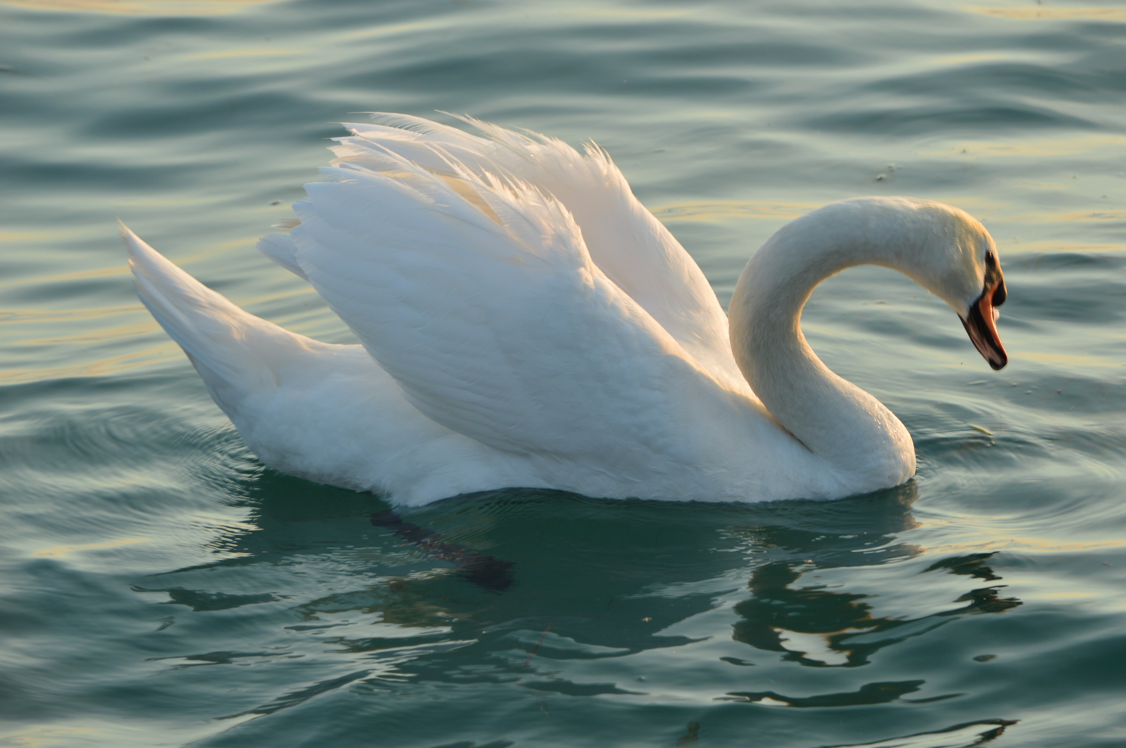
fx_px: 7733
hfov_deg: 8.3
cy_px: 374
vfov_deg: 5.5
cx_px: 563
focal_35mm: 248
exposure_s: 1/100
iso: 100
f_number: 9
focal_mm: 165
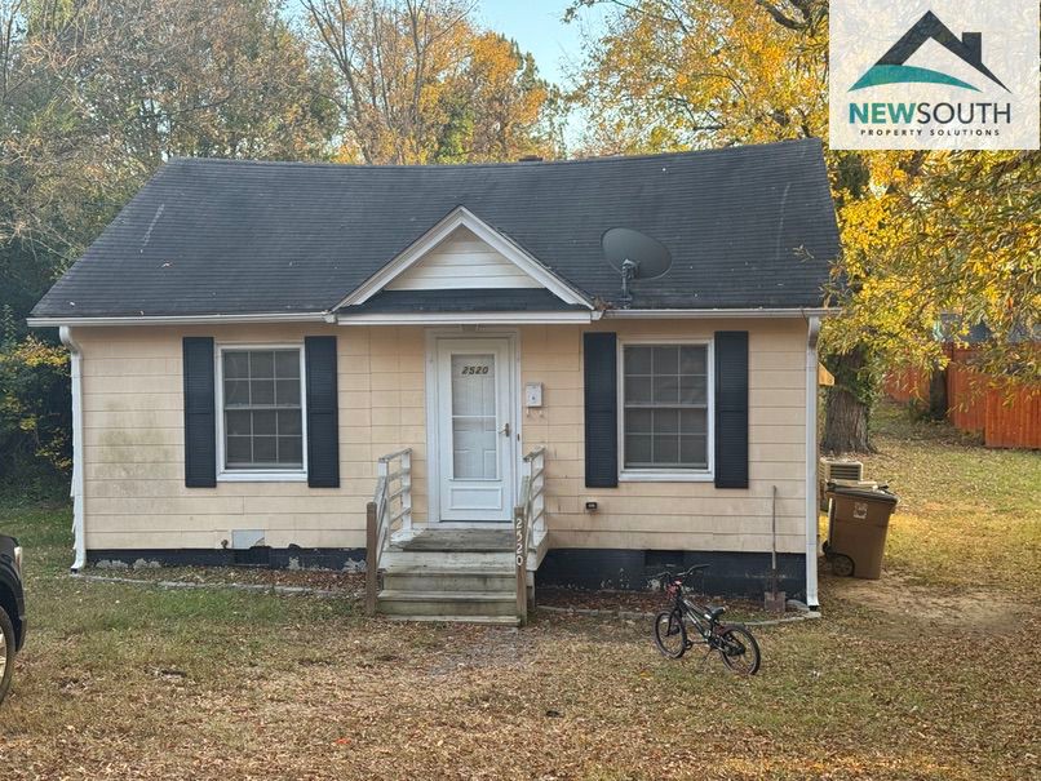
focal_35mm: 48
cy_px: 390
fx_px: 1444
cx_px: 520
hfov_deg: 39.6
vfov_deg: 30.3
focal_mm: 6.76
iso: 64
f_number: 1.78
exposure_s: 1/172
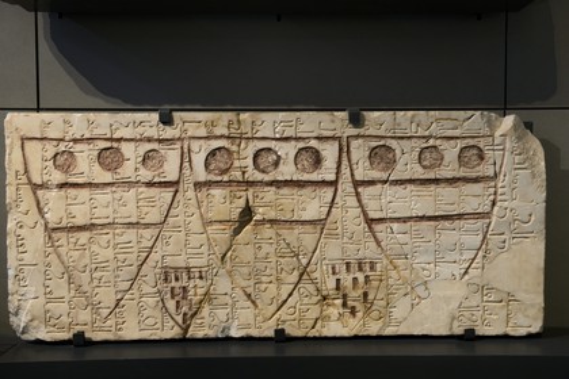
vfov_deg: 31.9
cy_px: 190
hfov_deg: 46.4
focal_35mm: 42
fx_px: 664
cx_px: 284
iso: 1600
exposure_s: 1/80
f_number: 4.5
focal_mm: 42
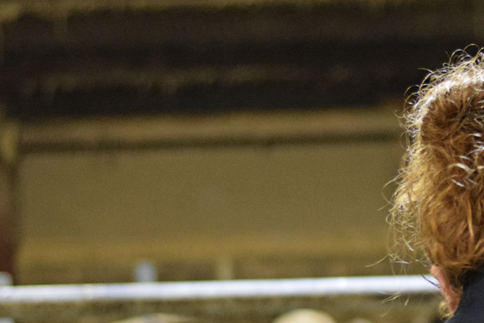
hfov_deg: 10.7
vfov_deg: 7.2
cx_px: 563
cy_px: 331
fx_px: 2541
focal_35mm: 189
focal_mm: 50
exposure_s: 1/40
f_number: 2
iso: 3200
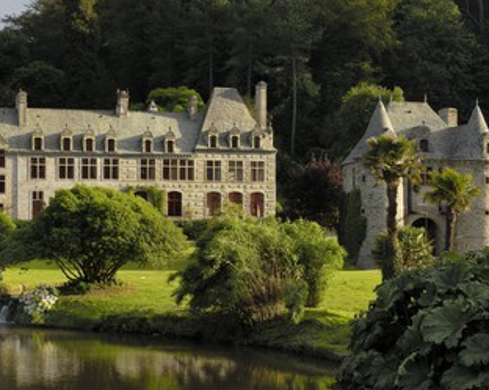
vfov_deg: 20.1
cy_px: 199
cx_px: 214
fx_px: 1099
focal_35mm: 76
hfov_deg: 25.1
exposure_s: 1/160
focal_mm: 40
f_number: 6
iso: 100
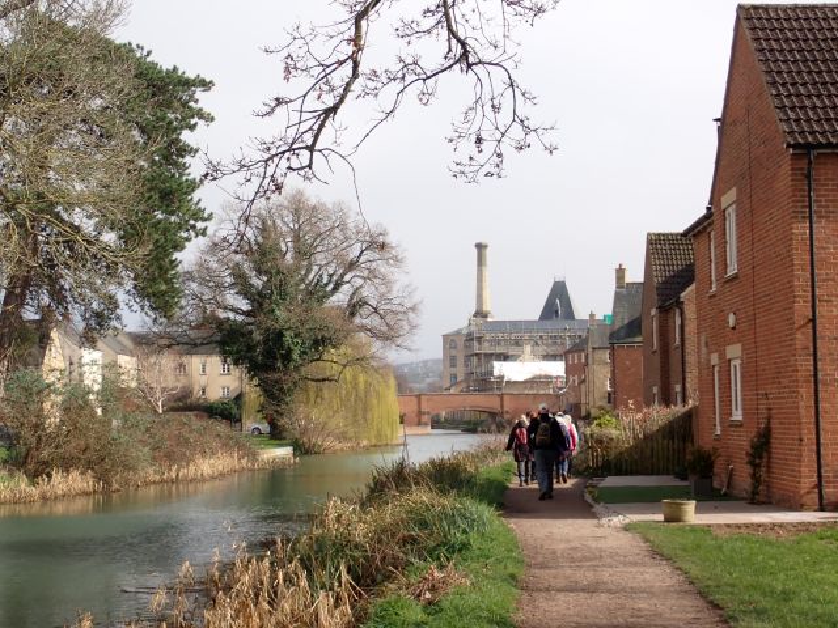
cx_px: 419
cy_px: 314
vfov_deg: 23.7
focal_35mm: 62
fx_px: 1501
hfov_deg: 31.2
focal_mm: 11.09
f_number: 5
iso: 100
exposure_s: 1/320
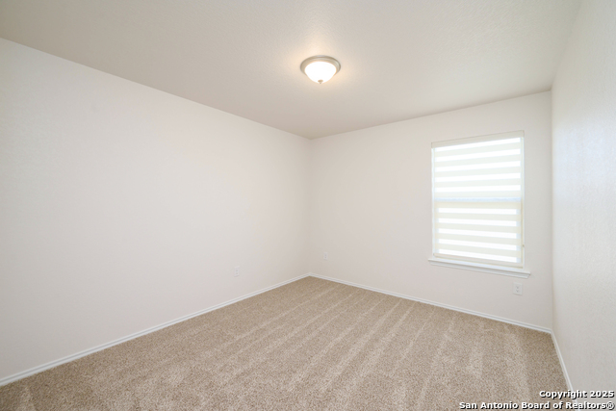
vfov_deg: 81.2
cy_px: 206
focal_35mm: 14
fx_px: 240
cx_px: 308
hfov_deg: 104.2
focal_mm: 14
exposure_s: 1/10
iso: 320
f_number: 8
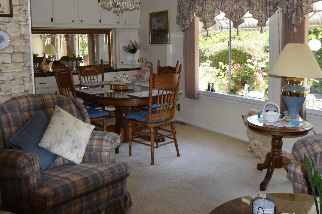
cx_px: 165
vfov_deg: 36.9
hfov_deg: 53.5
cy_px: 78
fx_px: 319
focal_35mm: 36
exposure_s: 1/125
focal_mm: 17
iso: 280
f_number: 5.6
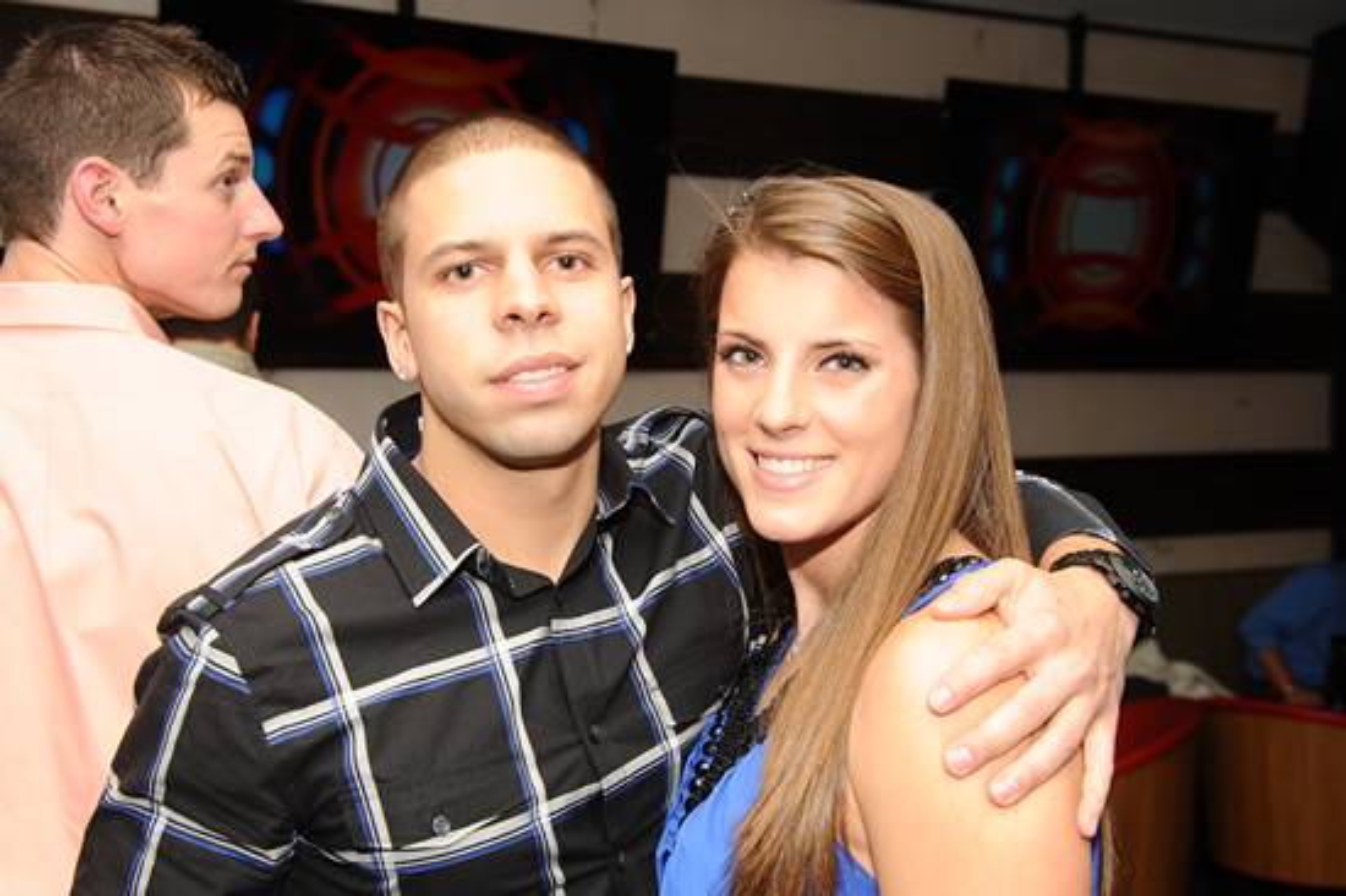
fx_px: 1868
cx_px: 673
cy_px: 448
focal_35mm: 50
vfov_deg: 27.0
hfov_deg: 39.6
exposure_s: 1/250
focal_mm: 50
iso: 1100
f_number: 6.7
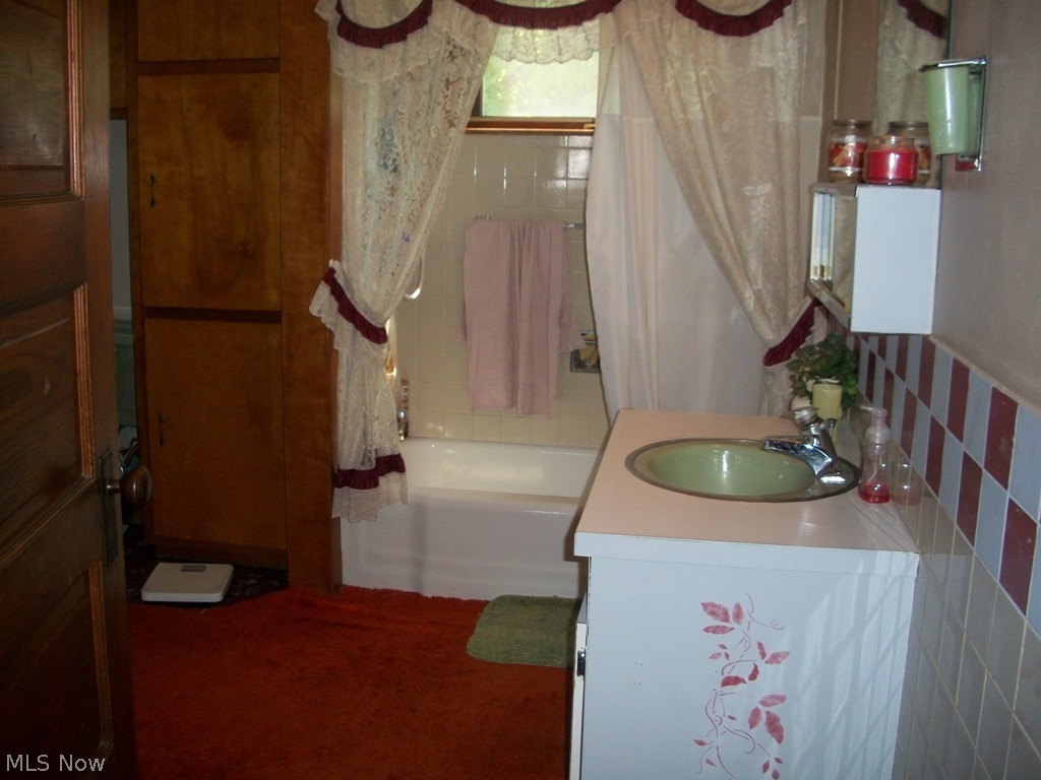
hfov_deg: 52.6
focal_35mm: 35
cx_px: 520
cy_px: 390
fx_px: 1053
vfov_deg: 40.7
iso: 160
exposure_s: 1/60
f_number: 3.1
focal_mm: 6.3
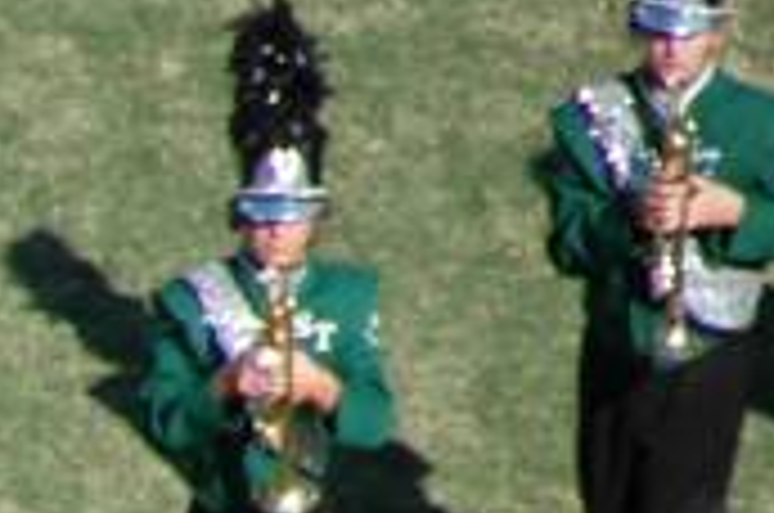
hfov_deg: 1.2
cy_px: 1490
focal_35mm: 1783
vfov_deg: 0.8
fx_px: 38263
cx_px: -1494
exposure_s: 1/500
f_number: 5.6
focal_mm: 200
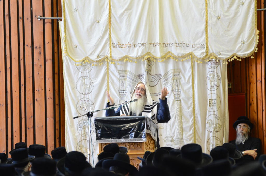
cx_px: 133
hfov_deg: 9.8
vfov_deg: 6.5
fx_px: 1548
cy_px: 88
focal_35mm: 210
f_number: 5.6
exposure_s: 1/40
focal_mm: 140
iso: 1600
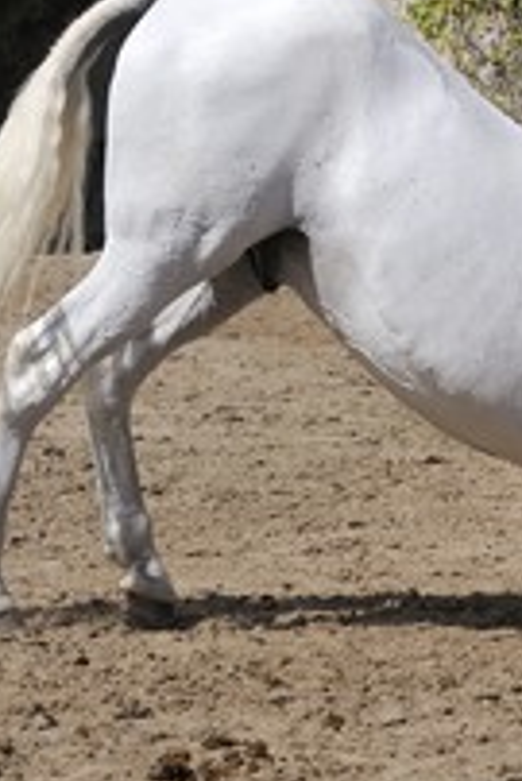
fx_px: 7903
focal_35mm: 364
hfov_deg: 3.8
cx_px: 607
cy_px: 379
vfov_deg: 5.7
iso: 400
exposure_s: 1/500
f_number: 16
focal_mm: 175
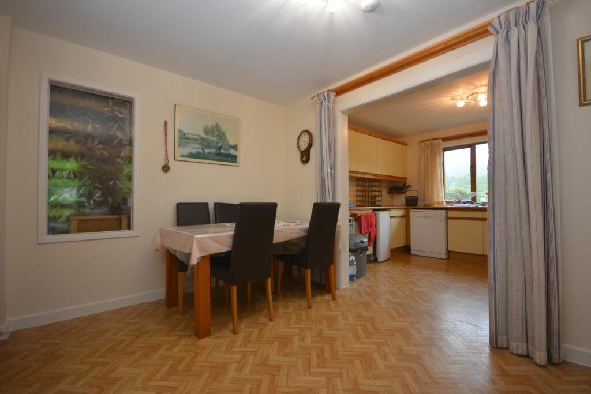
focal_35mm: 15
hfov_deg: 100.4
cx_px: 296
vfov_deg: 77.3
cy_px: 197
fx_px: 246
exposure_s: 1/60
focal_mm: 10
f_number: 4
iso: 450
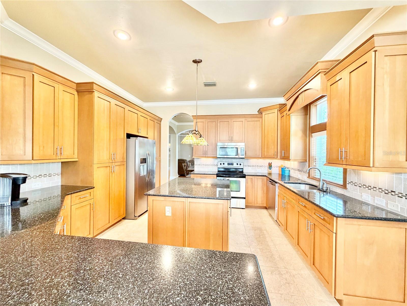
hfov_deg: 102.1
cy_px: 153
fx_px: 165
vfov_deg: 85.7
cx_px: 204
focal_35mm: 14
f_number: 2.2
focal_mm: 2.22
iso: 320
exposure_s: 1/60
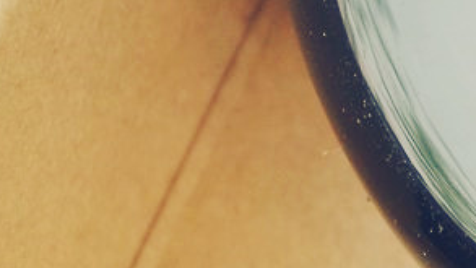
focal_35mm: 328
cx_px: 1015
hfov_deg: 6.4
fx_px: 4141
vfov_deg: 3.7
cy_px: -265
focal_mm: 30.63
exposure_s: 1/125
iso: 200
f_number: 5
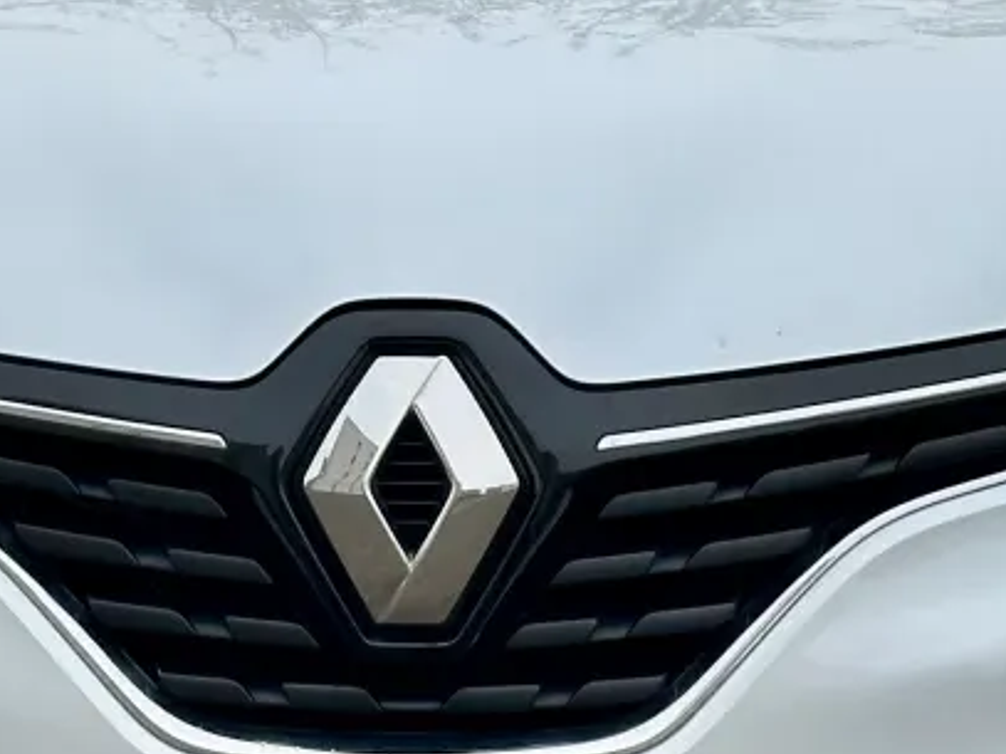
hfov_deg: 11.6
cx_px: 378
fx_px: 4939
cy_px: 356
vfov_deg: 8.7
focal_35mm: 170
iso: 64
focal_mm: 6.86
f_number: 1.78
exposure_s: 1/1323
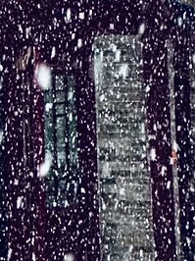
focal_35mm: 417
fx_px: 3137
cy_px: -80
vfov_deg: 4.7
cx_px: -321
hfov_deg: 3.5
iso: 50
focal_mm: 9
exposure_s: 1/99
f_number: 2.8
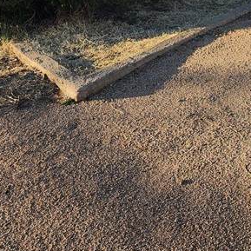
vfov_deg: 22.5
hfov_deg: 22.7
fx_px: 591
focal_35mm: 72
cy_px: -31
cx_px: 269
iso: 12
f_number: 1.8
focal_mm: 6.4
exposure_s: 1/353
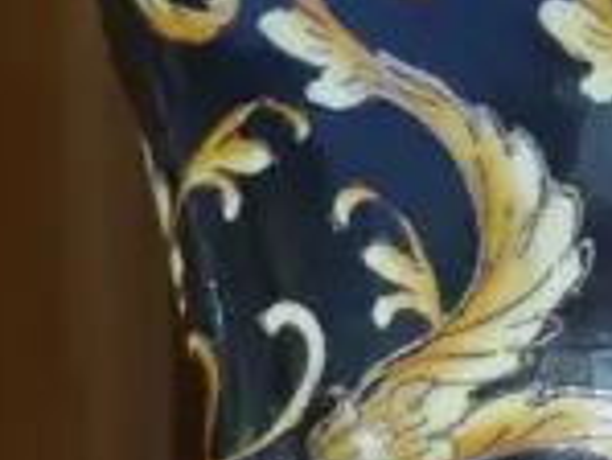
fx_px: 4848
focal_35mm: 274
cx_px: 2074
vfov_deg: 5.4
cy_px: 491
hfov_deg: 6.4
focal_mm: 20
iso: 2000
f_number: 4.4
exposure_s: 1/60
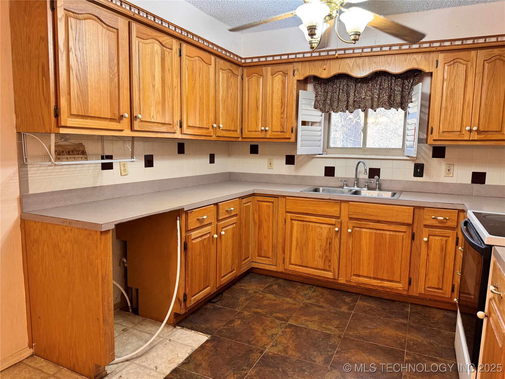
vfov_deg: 56.8
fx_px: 350
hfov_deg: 71.6
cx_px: 252
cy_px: 190
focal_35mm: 24
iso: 250
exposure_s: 1/60
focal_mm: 6.76
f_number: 1.78
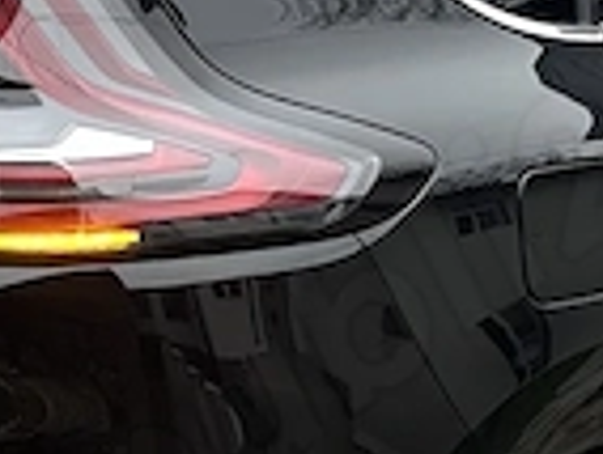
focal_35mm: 169
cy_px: 297
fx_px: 2949
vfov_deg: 8.8
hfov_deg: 11.6
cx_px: 25
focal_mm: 6.86
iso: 160
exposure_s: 1/121
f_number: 1.78
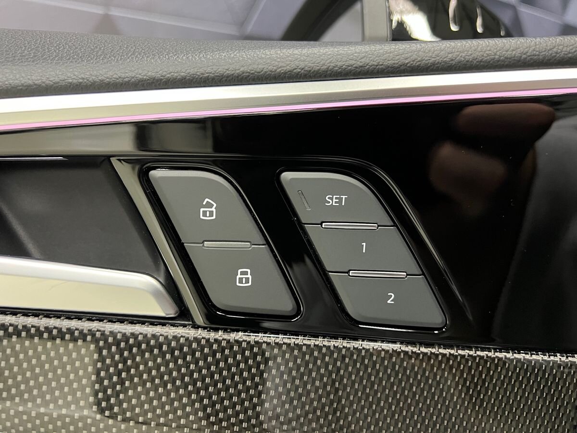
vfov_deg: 53.1
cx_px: 288
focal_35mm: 26
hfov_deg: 67.3
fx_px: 433
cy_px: 216
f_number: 1.5
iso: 500
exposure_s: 1/38
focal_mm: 5.7
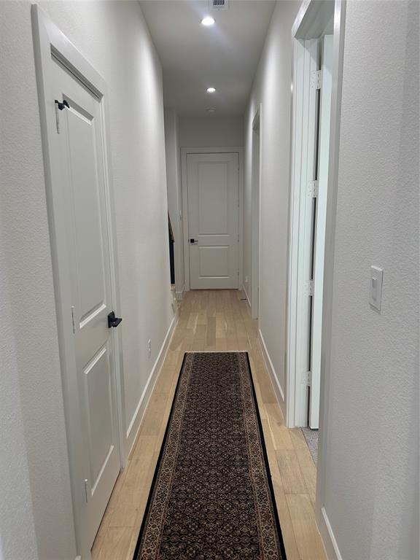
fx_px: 388
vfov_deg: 71.6
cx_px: 210
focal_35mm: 24
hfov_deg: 56.8
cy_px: 280
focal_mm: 6.86
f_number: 1.78
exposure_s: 1/120
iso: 160
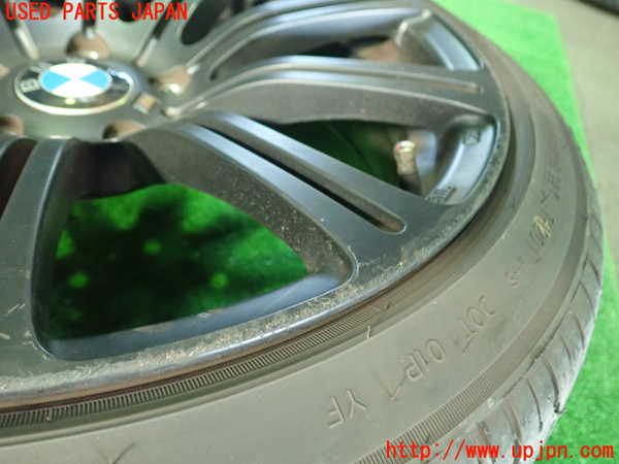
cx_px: 310
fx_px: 536
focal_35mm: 30
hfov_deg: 60.0
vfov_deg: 46.8
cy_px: 232
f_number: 2.3
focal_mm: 5.5
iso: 800
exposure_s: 1/30
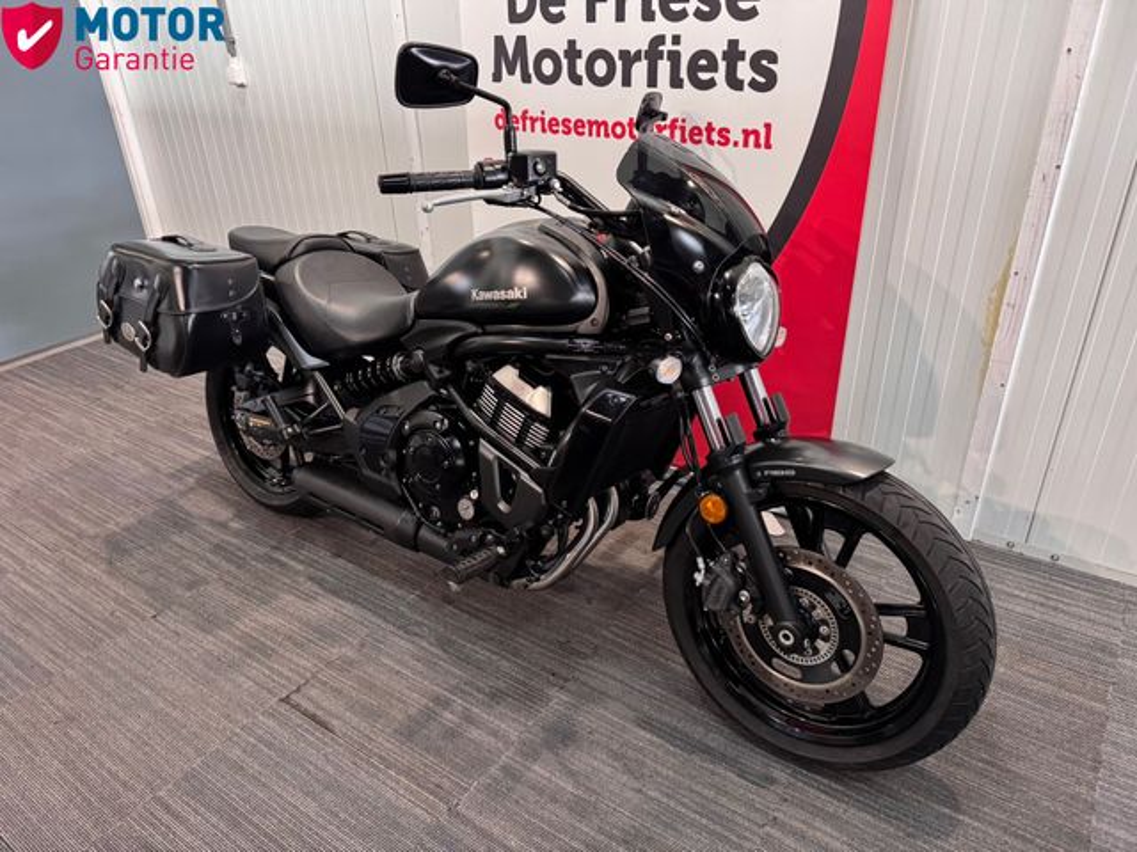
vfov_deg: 56.8
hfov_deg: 71.6
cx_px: 568
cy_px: 426
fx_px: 788
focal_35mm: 24
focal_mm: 6.76
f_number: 1.78
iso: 400
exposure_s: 1/50
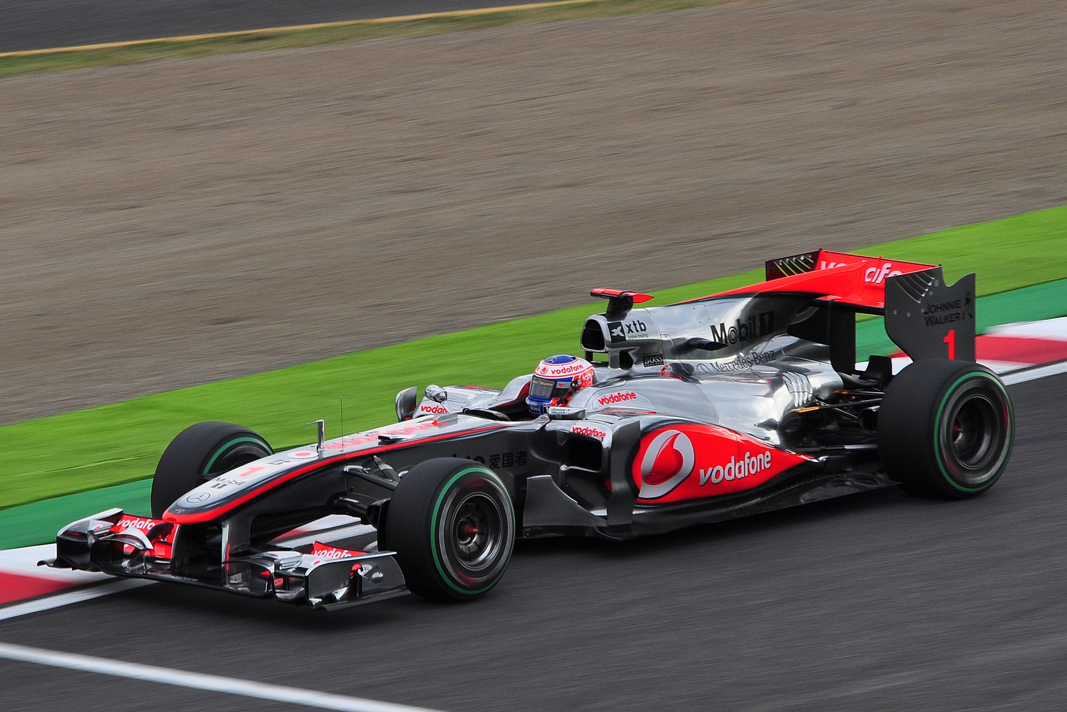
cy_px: 356
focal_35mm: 292
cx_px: 534
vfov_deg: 4.7
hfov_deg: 7.0
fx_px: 8669
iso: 200
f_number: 11
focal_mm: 195
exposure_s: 1/200
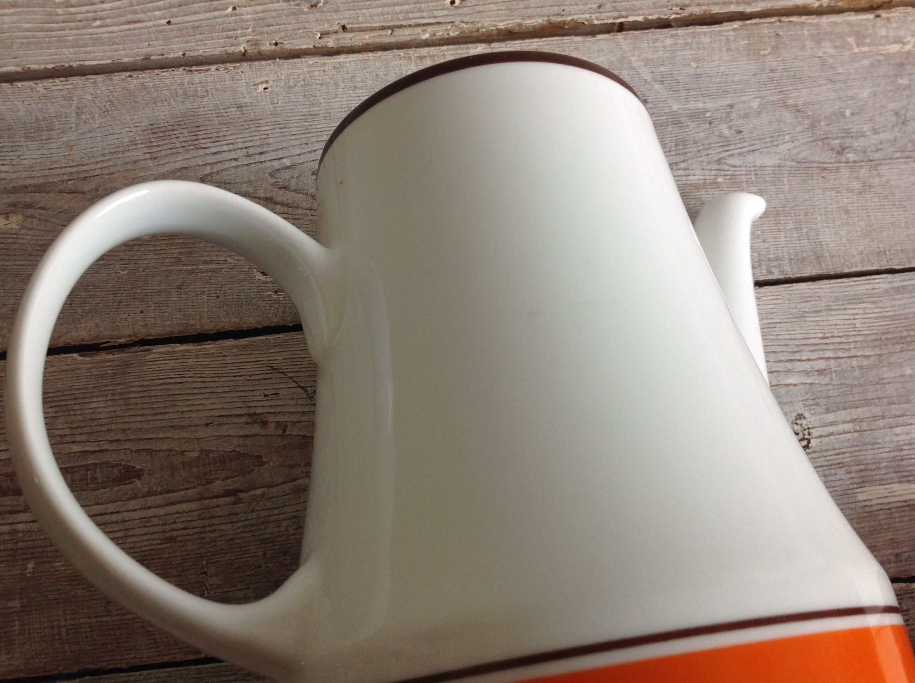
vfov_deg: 40.6
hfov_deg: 52.7
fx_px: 924
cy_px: 342
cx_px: 458
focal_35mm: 35
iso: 64
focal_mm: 4.28
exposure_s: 1/60
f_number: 2.4
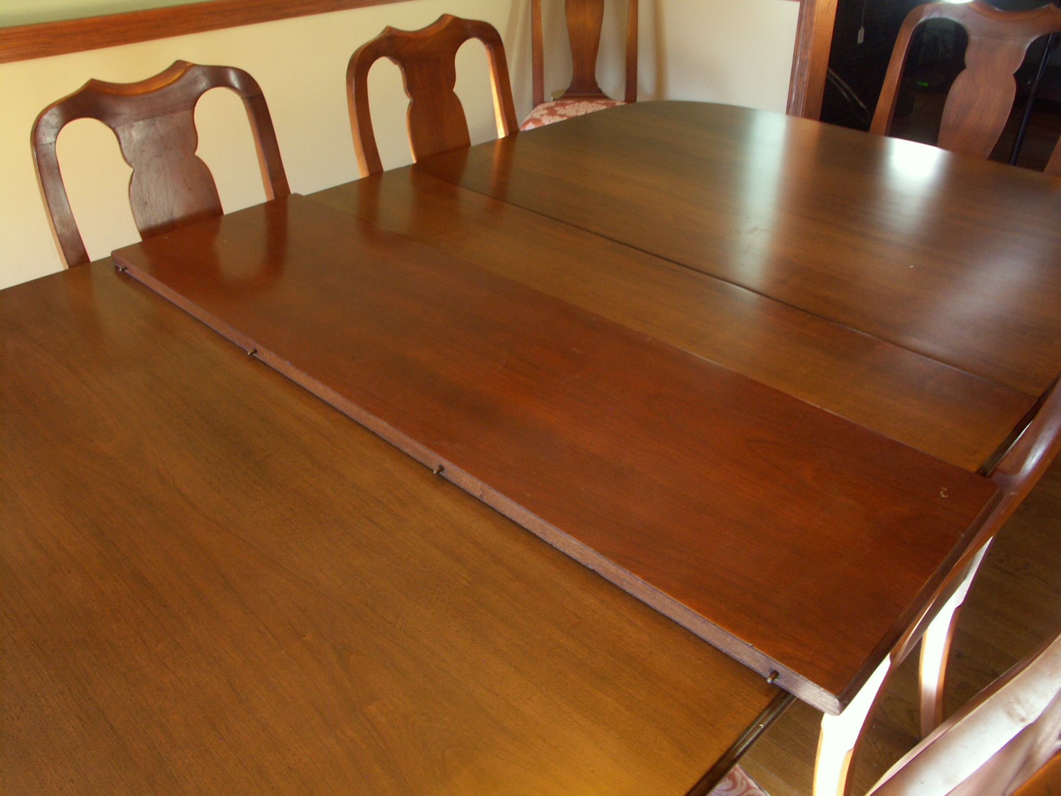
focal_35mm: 28
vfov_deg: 49.7
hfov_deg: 63.4
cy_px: 398
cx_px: 530
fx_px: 858
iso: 100
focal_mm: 7.2
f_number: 7.1
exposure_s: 1/4
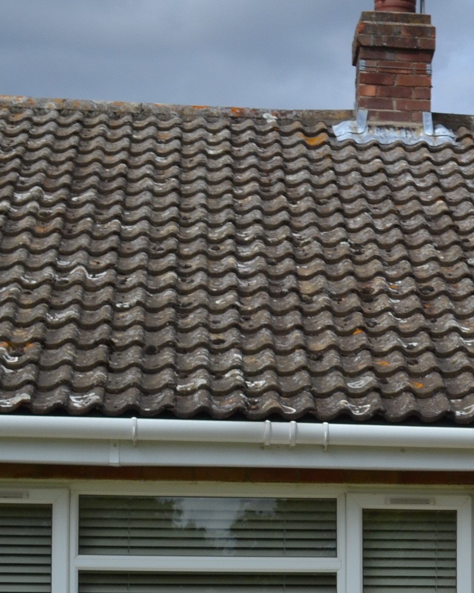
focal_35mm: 134
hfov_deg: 11.1
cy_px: 621
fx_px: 2350
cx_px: 721
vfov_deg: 14.1
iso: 100
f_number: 8
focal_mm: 26
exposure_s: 1/250
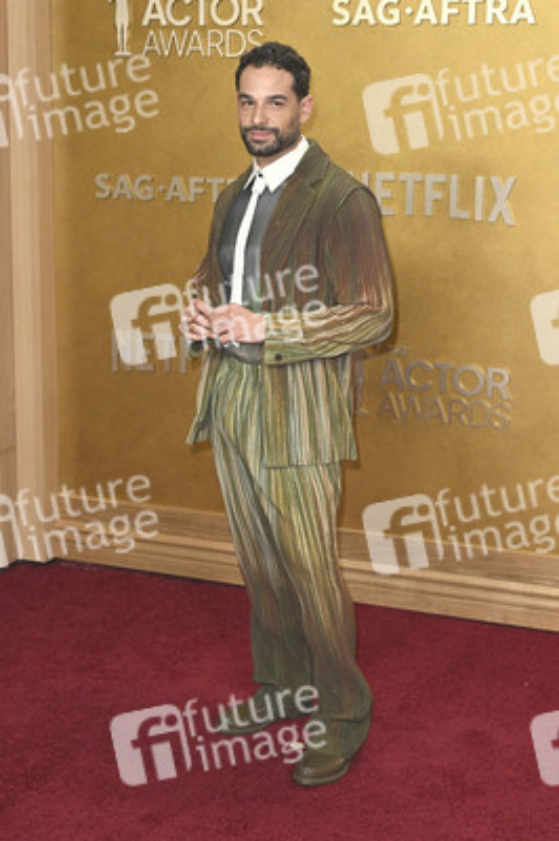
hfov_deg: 24.6
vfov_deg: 36.3
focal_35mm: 55
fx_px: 1283
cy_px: 420
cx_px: 280
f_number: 5.6
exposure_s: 1/320
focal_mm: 55
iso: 2500
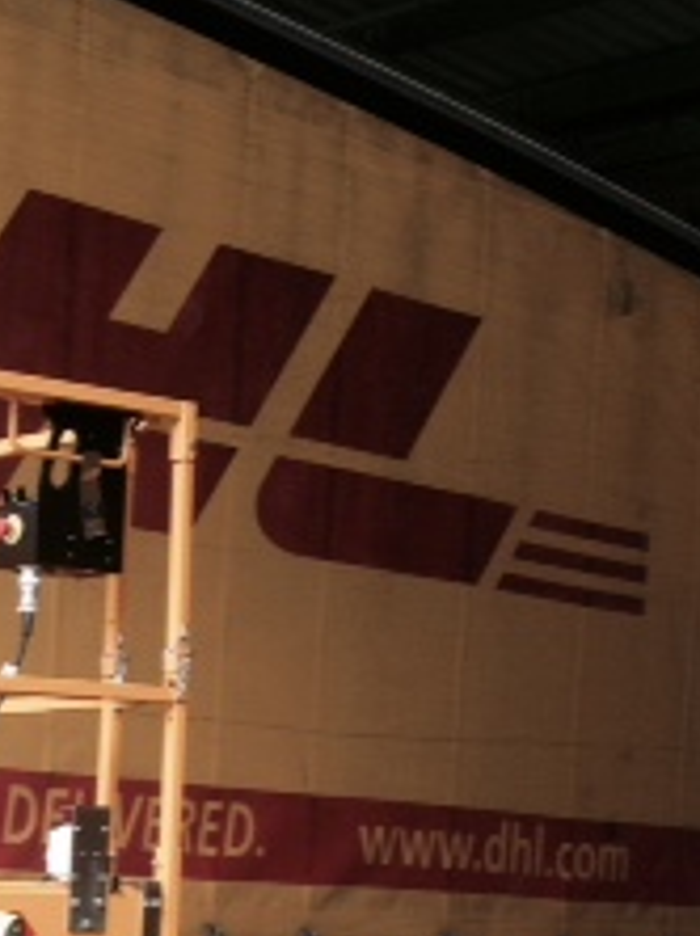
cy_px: 1067
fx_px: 2728
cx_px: -228
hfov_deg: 14.0
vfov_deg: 18.6
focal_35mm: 101
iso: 50
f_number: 2.4
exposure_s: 1/143
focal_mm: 4.28
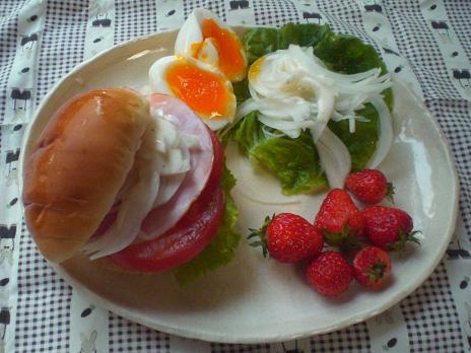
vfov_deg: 37.7
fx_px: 517
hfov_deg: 49.0
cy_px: 176
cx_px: 236
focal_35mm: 38
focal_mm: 6.3
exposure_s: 1/80
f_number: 3.1
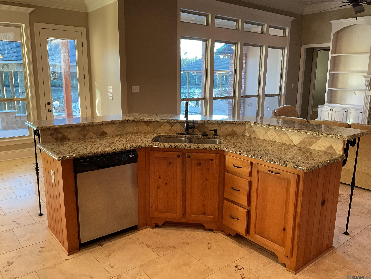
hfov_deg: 61.7
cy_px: 140
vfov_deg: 48.2
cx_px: 186
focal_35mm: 29
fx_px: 311
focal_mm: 3
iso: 64
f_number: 1.8
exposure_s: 1/60
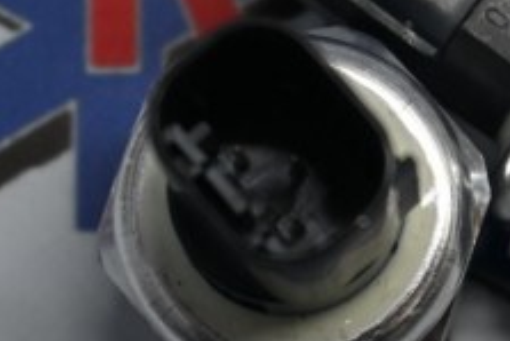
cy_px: 121
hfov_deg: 10.2
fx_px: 2863
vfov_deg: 6.8
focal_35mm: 202
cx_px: 391
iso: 1100
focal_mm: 50
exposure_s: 1/125
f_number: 6.3
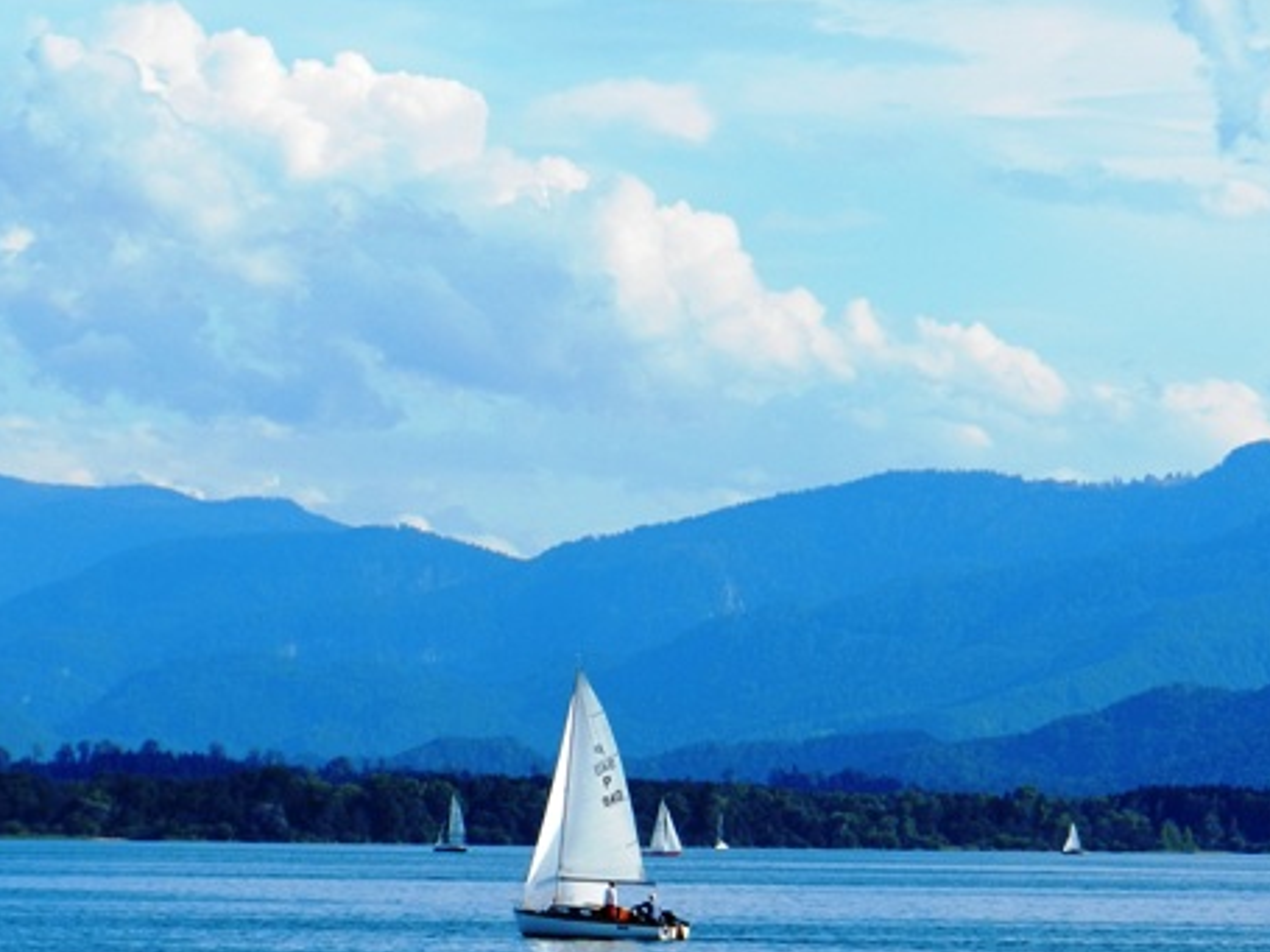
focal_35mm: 266
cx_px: 620
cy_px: 639
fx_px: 9756
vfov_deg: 5.6
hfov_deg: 7.4
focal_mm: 34
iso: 160
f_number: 5.3
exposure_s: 1/640
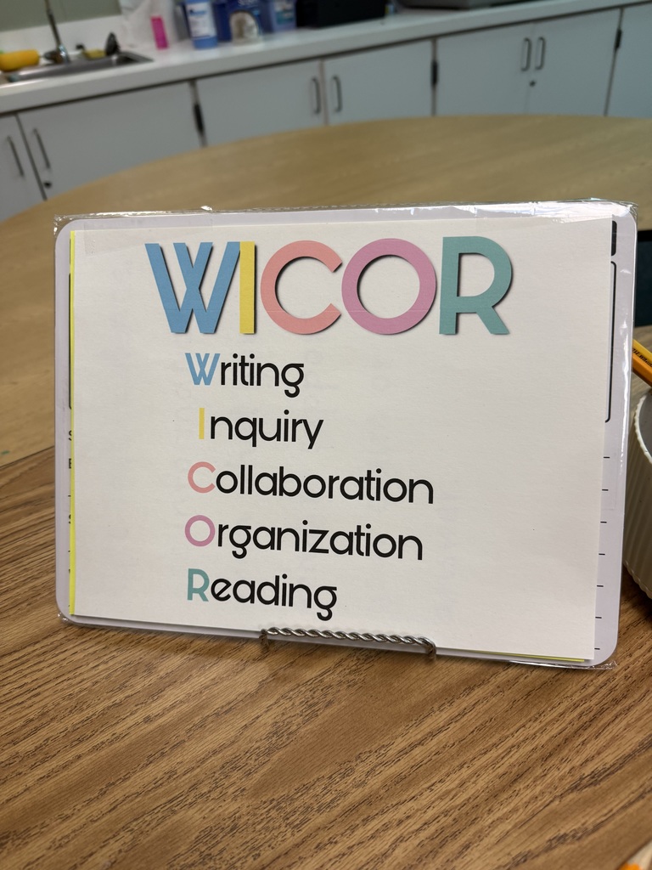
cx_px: 326
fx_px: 603
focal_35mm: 24
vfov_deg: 71.6
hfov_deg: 56.8
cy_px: 435
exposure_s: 1/60
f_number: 1.78
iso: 125
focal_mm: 6.76
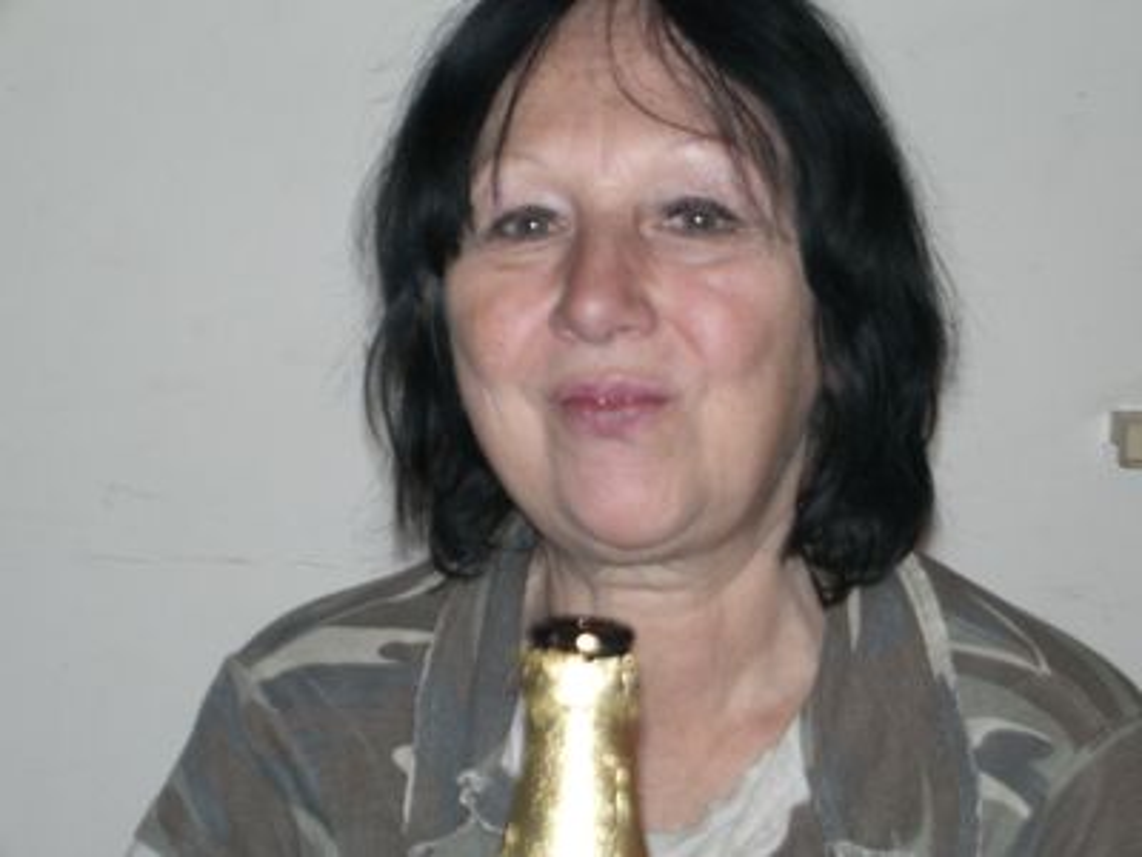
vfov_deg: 13.0
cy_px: 428
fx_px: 3761
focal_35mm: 114
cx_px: 571
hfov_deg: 17.3
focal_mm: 23.7
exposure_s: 1/60
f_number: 5.1
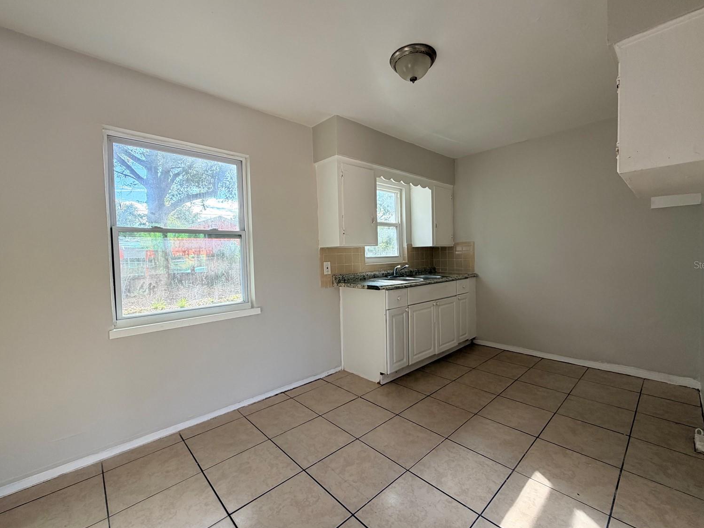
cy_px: 264
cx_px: 361
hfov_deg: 98.1
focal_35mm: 15
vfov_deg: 81.8
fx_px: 305
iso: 100
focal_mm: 2.22
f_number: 2.2
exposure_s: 1/121
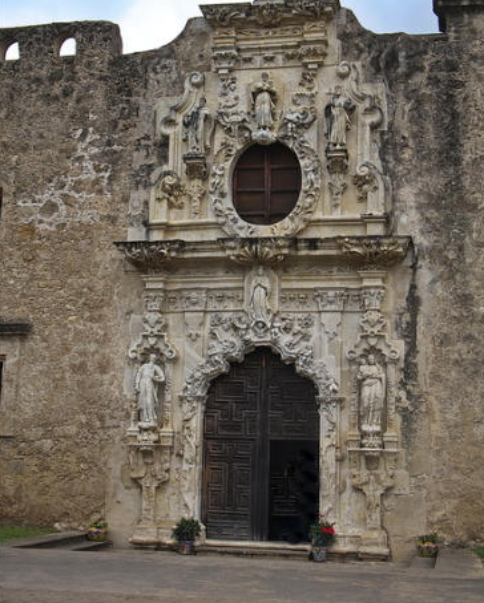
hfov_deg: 29.2
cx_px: 257
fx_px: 930
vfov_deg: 35.9
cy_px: 270
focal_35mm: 52
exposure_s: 1/320
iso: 200
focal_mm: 23
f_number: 7.1
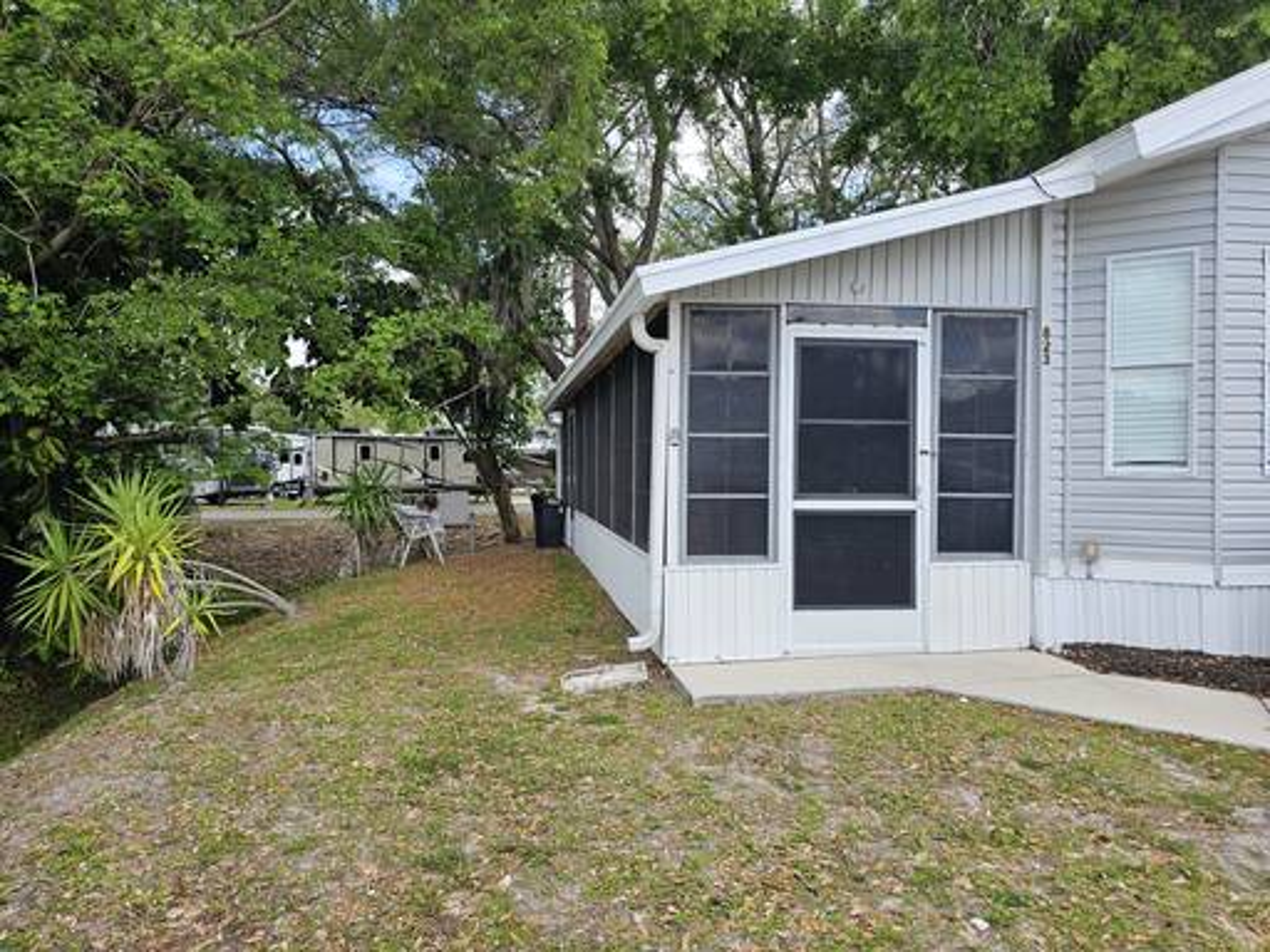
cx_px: 635
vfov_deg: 58.9
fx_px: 844
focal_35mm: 23
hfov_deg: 73.9
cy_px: 476
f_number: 1.7
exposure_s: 1/254
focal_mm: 6.3
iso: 10
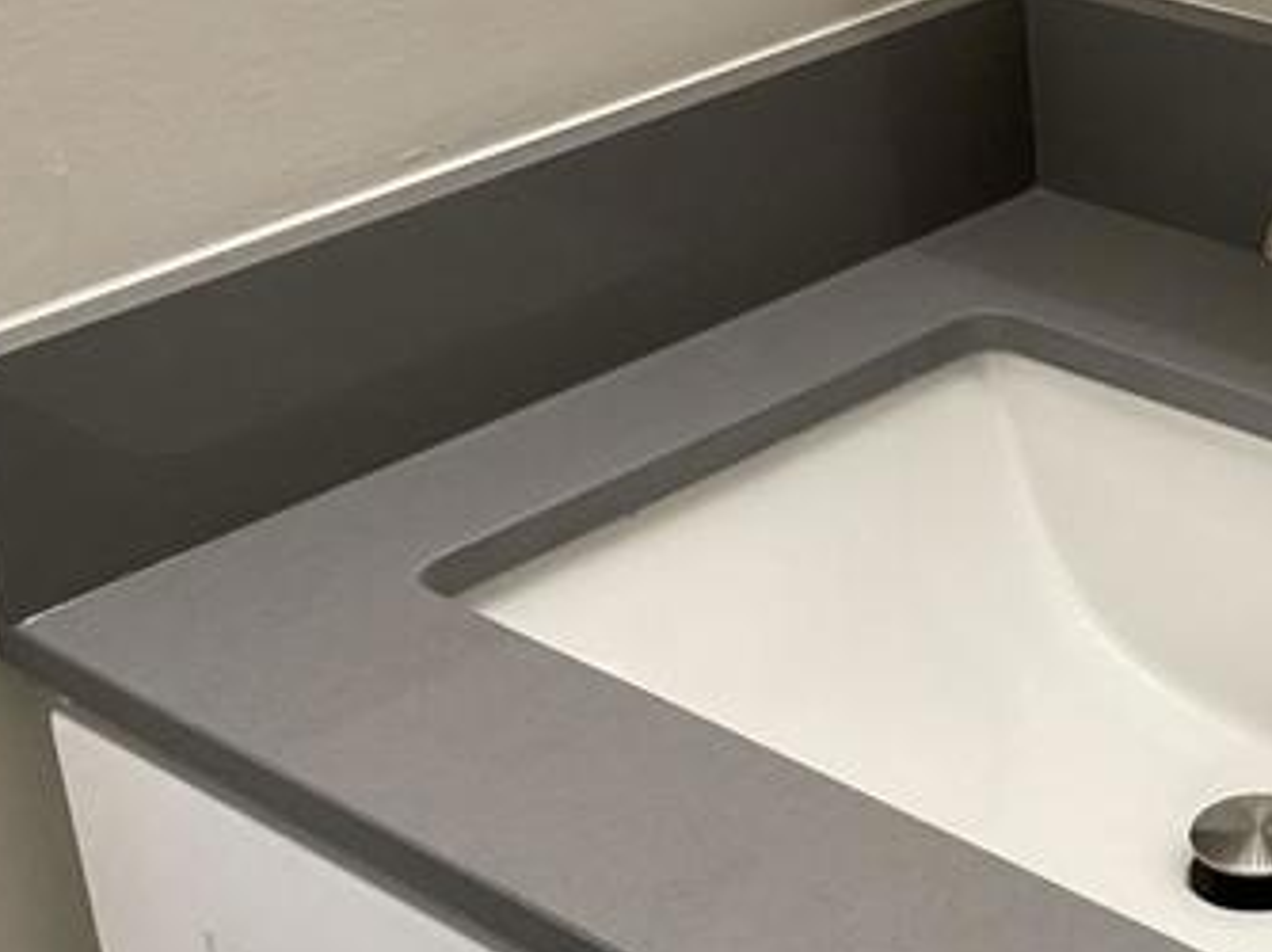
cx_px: 1226
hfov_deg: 21.4
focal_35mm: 89
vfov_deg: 16.6
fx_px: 3268
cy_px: 480
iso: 80
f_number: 1.8
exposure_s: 1/60
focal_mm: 3
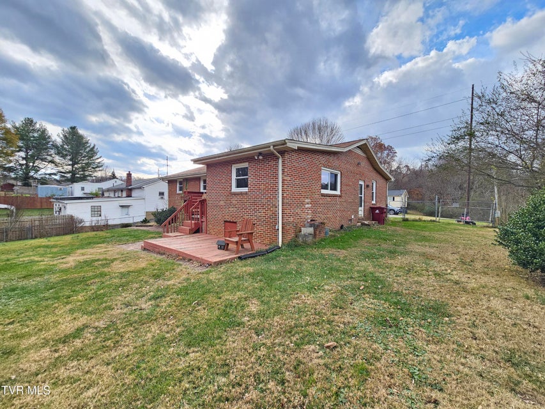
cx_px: 272
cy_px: 204
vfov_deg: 89.9
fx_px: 205
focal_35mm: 13
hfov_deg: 106.2
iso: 50
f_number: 2.2
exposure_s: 1/239
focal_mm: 2.2
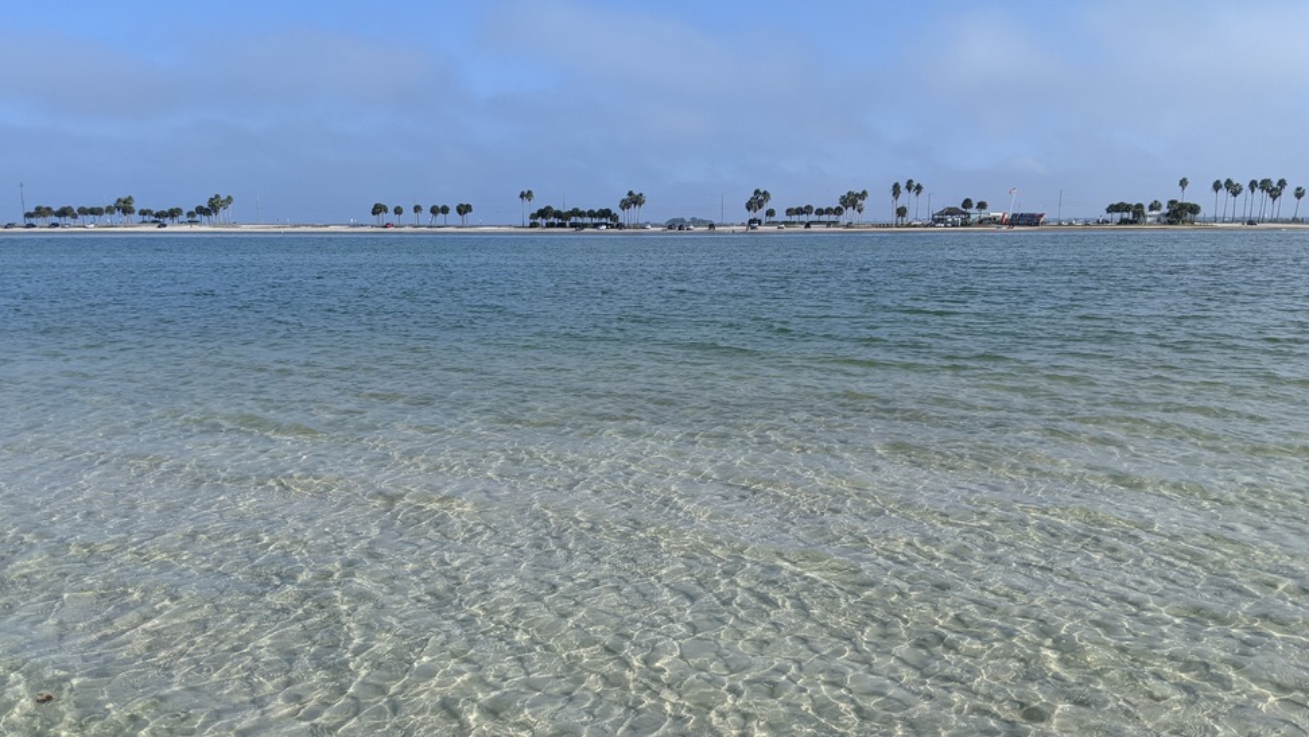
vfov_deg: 37.5
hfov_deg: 62.6
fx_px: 1076
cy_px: 474
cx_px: 659
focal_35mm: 31
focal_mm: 4.44
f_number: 1.8
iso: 74
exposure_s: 1/3906
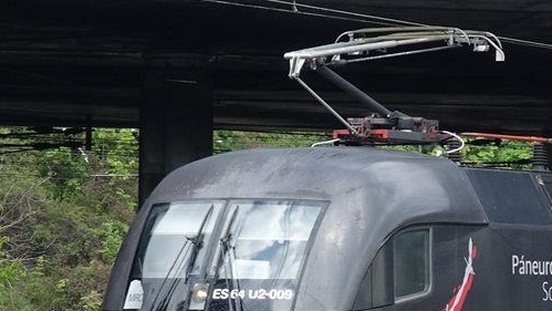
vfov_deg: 5.8
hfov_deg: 10.3
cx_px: 492
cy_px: 293
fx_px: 3060
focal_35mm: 209
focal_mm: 30.5
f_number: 8
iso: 400
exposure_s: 1/200
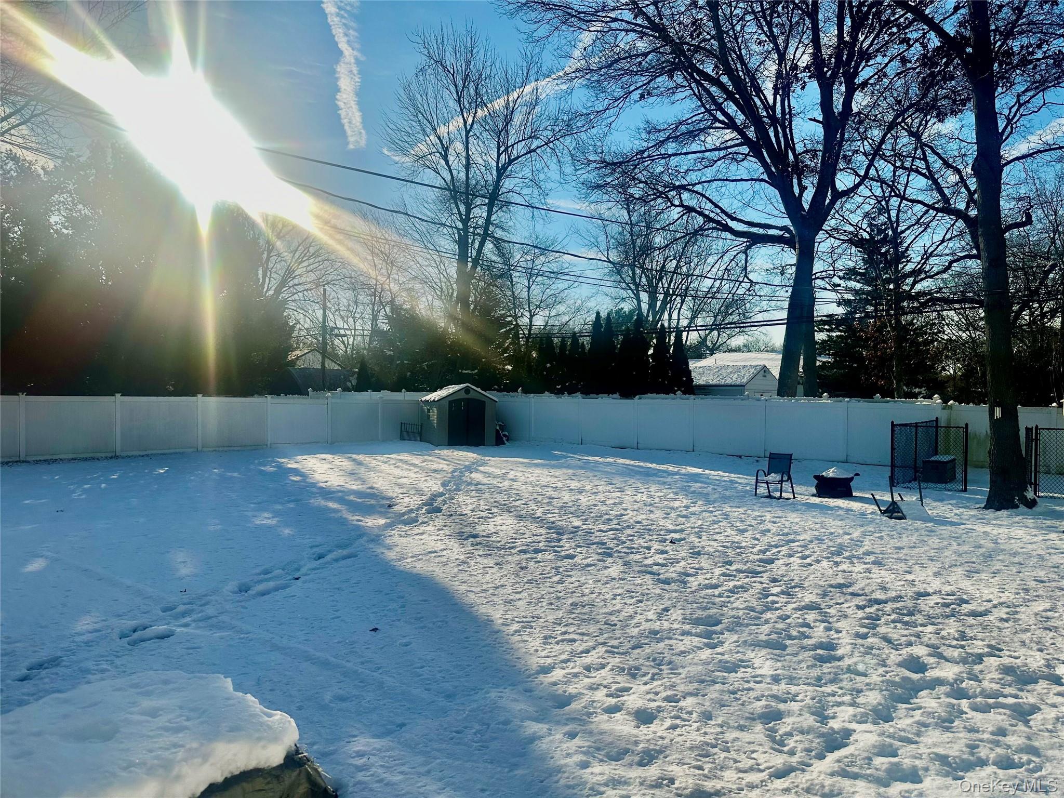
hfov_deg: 71.6
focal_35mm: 24
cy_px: 399
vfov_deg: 56.8
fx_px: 738
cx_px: 532
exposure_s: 1/8929
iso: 80
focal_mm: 6.86
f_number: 1.78
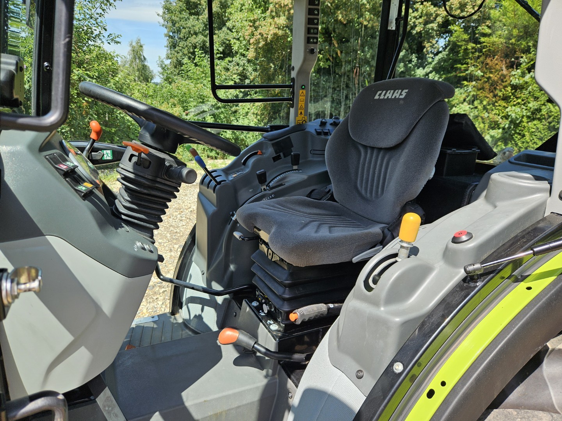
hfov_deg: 73.9
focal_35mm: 23
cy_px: 210
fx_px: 373
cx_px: 281
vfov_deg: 58.9
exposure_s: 1/579
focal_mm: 5.4
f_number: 1.8
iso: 25
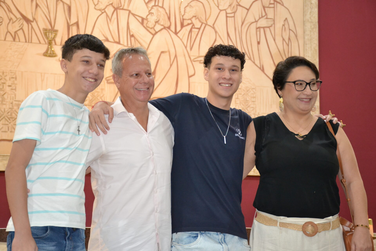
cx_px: 188
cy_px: 126
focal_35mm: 75
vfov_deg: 18.2
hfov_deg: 27.0
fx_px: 783
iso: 2800
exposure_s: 1/60
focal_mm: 50
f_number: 4.8
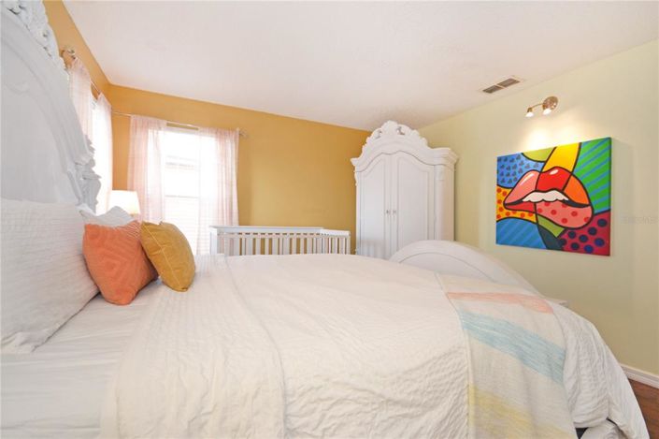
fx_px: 274
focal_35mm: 15
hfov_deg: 100.4
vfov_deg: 77.2
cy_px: 220
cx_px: 330
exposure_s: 1/60
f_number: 4
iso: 450
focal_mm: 10
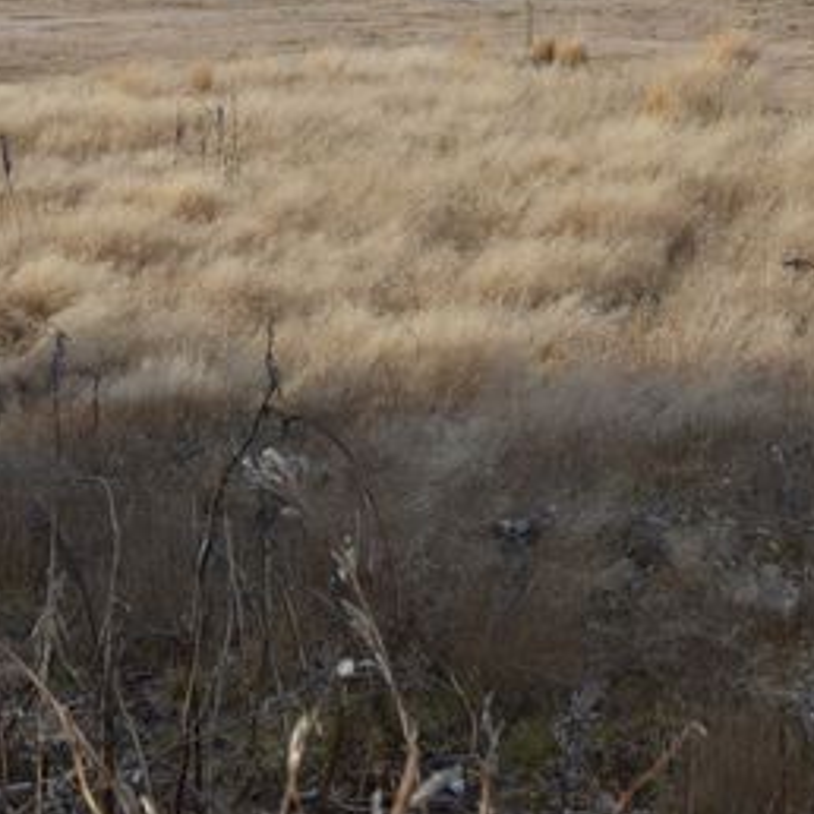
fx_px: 2421
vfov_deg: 18.8
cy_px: 85
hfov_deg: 18.8
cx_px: 126
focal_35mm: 91
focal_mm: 24
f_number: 8
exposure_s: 1/200
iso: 100
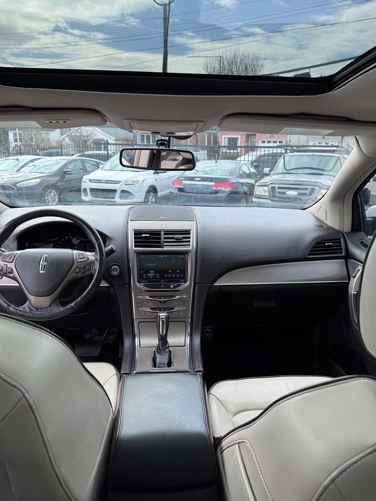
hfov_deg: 56.8
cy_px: 250
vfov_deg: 71.6
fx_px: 348
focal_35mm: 24
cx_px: 188
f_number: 1.78
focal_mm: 6.76
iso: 80
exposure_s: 1/723
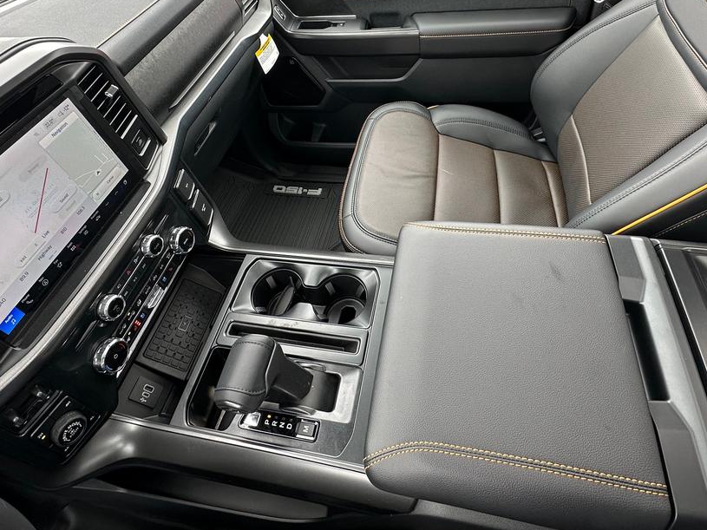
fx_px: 449
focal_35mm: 22
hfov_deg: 76.4
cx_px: 361
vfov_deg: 58.0
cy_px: 134
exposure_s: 1/99
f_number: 2.2
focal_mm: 2.22
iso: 100
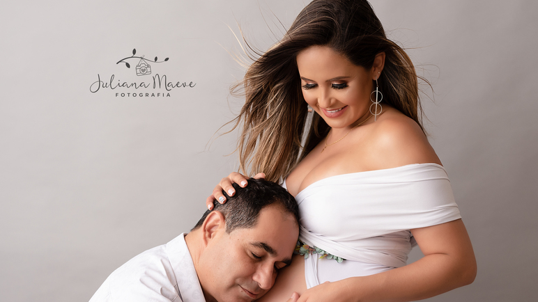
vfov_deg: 20.9
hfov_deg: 36.6
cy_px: 220
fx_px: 813
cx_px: 289
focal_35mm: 57
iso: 320
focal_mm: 35
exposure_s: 1/200
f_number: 3.5
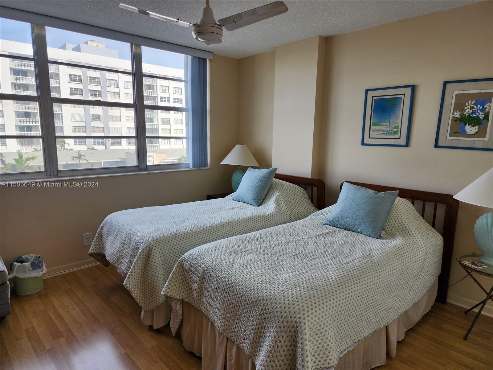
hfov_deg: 73.9
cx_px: 246
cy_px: 185
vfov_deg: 58.9
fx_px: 328
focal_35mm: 23
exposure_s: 1/180
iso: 16
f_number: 1.8
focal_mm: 6.4
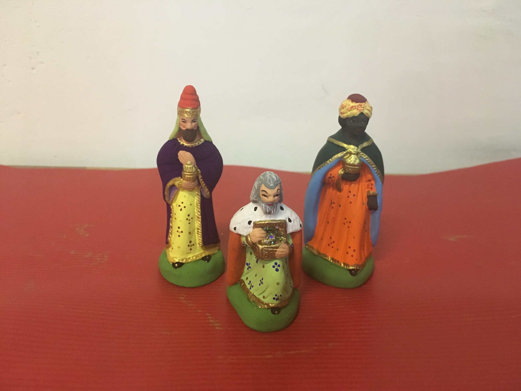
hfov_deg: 61.7
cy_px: 196
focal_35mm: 29
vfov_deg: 48.2
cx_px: 260
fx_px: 436
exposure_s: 1/25
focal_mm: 4.15
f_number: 2.2
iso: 200
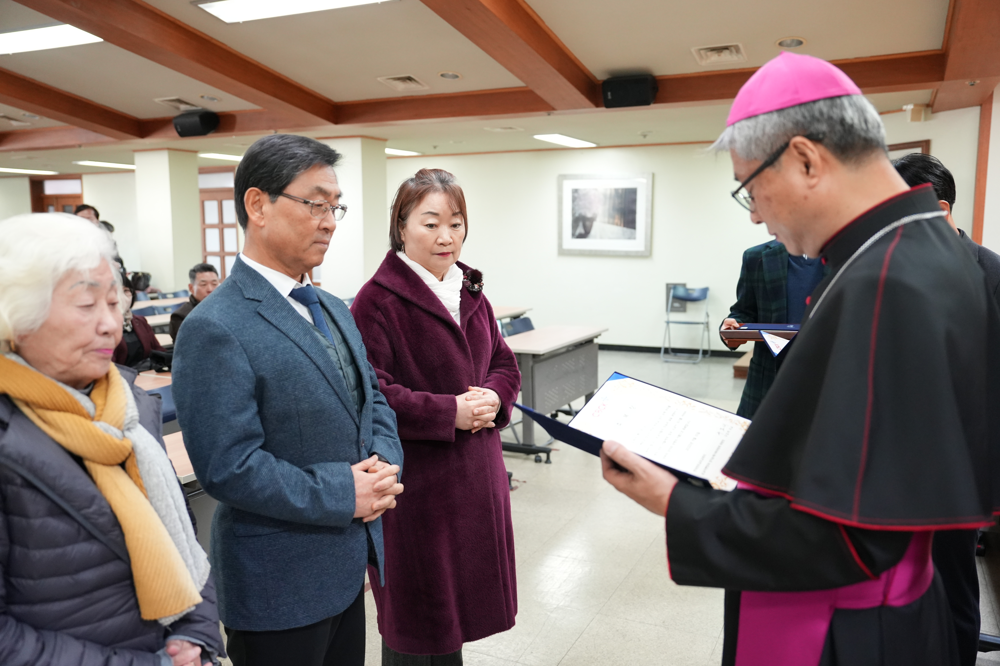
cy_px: 333
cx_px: 500
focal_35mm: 30
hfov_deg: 61.9
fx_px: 833
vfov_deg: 43.6
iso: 3200
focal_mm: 30
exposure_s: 1/250
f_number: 2.8
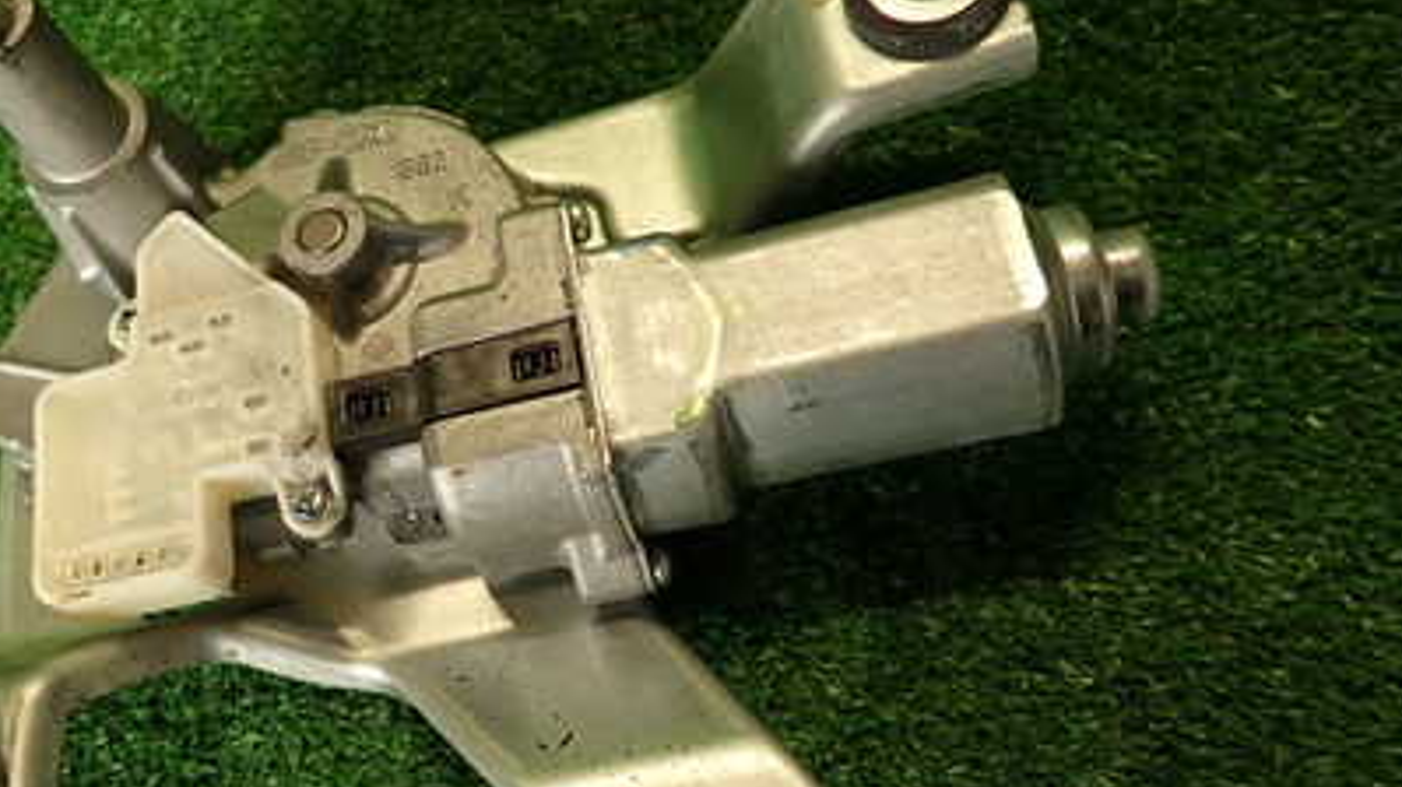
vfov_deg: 29.0
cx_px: 376
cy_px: 383
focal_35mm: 41
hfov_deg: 47.8
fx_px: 1523
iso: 125
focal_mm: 4.5
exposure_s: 1/60
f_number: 2
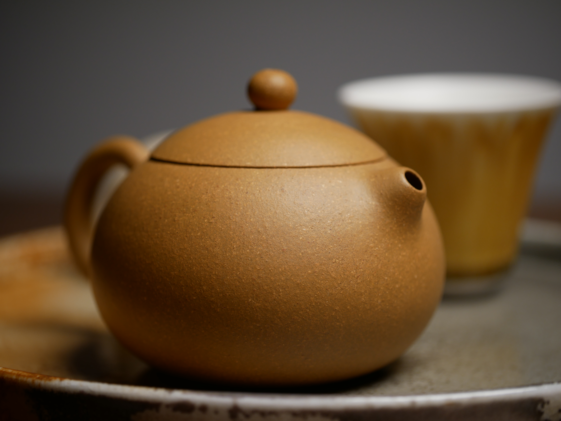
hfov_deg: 21.8
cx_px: 280
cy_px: 210
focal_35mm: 90
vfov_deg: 16.4
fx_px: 1459
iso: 200
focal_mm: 45
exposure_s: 1/50
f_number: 2.8
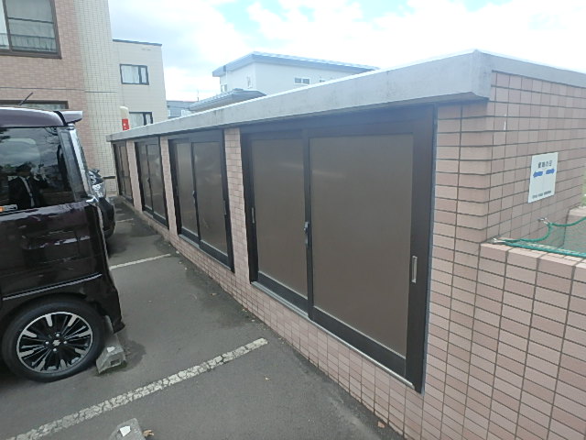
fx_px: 356
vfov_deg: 63.4
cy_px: 220
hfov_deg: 79.0
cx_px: 293
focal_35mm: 21
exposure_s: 1/500
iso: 125
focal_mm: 3.7
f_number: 3.5
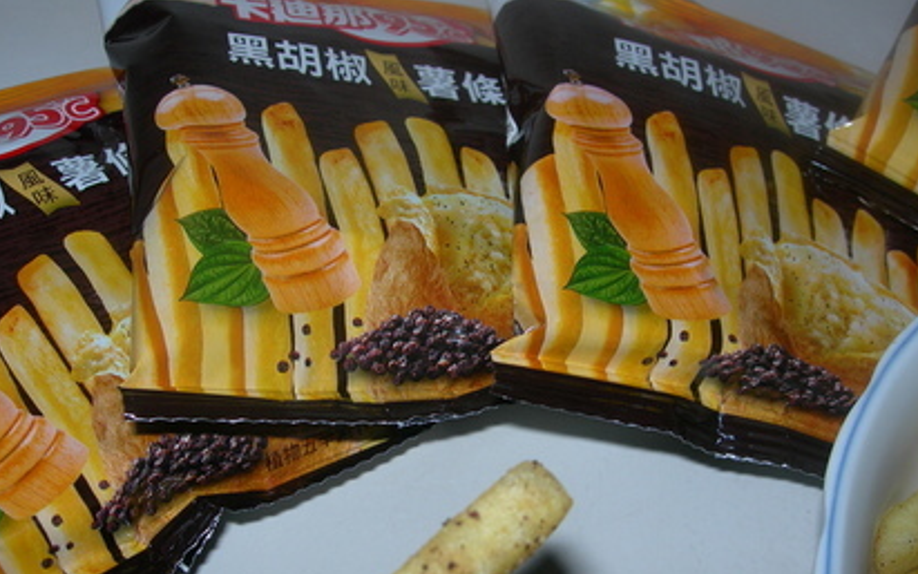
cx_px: 465
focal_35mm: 49
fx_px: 1226
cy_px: 381
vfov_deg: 26.2
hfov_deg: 41.0
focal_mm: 7.8
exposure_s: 1/60.1
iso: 50
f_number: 4.8
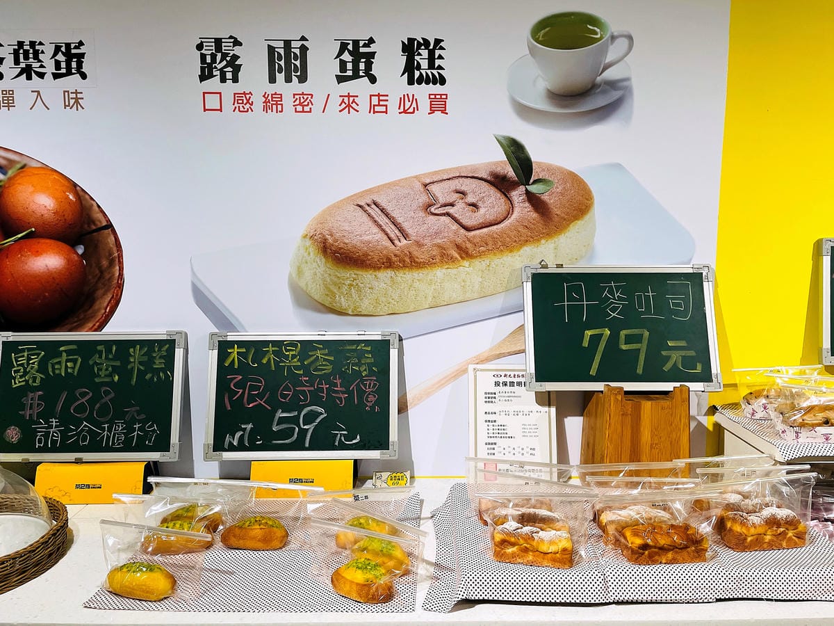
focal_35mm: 26
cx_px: 417
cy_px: 313
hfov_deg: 67.3
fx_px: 626
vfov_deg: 53.1
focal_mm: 4.2
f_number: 1.6
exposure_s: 1/120
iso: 100
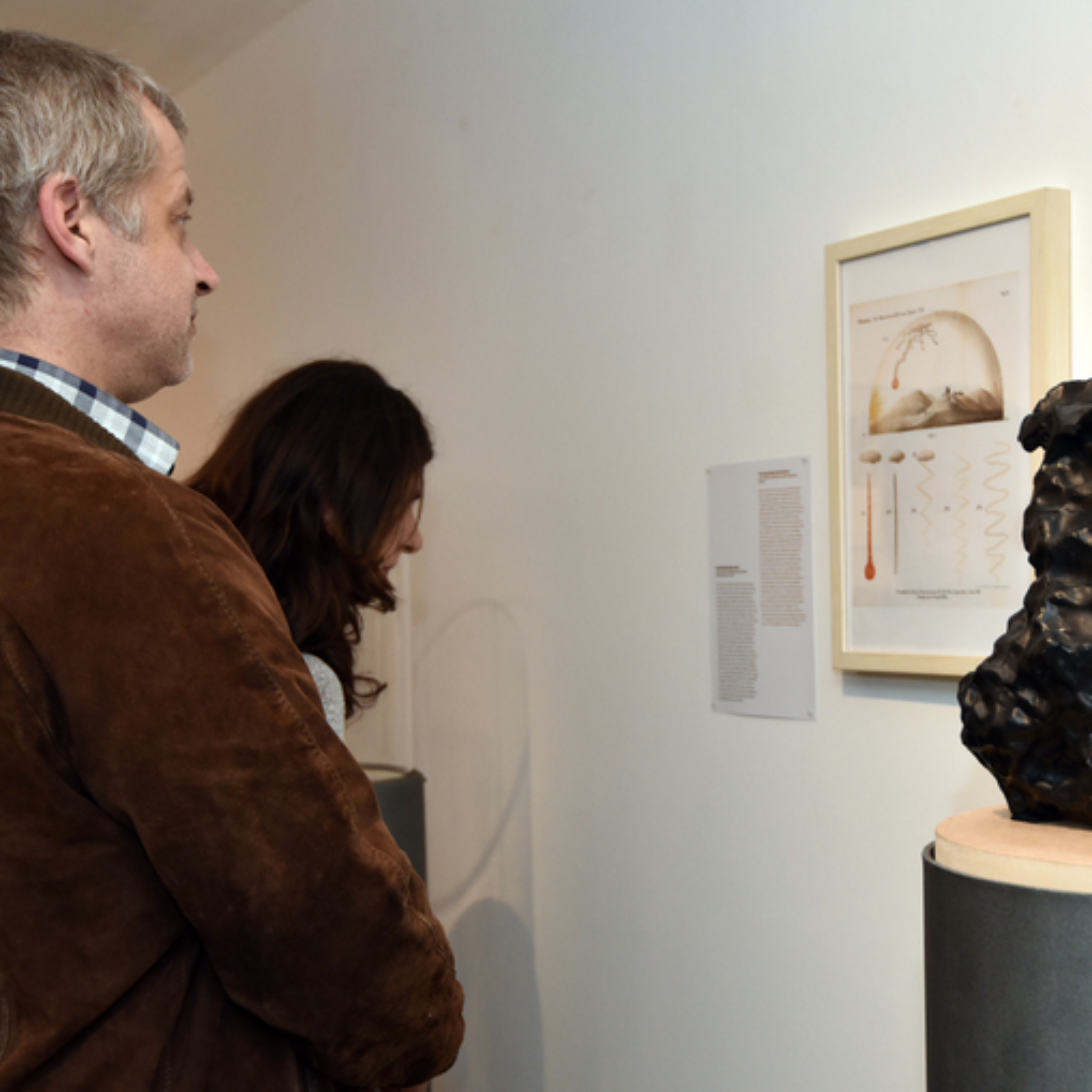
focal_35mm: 53
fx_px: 1892
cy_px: 693
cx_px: 641
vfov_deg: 32.0
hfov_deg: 32.1
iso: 1000
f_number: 4
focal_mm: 31
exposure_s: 1/125
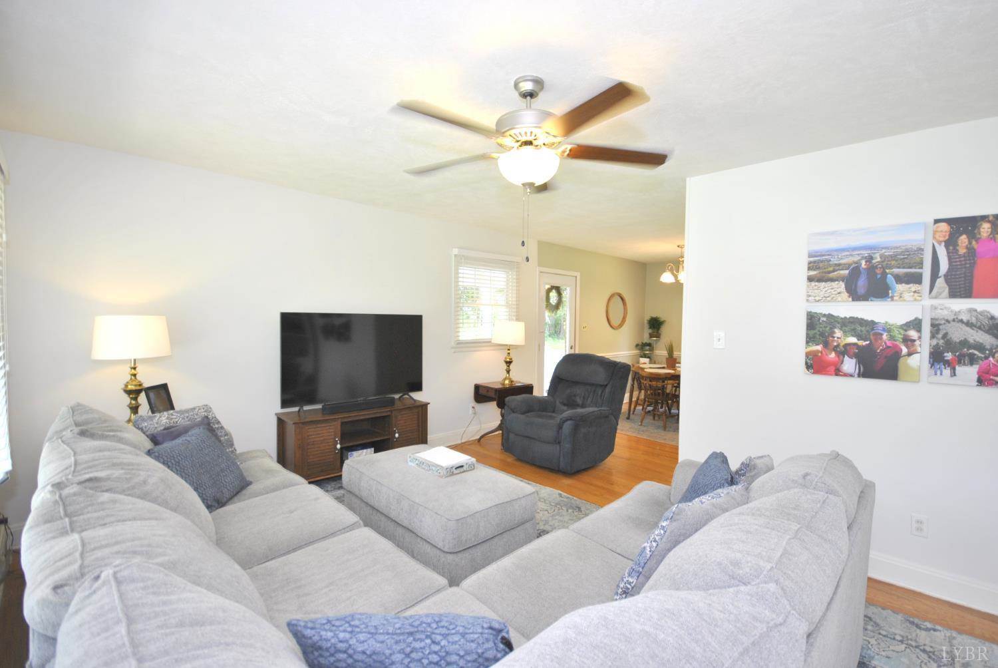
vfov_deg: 77.5
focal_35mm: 15
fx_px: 416
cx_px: 499
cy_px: 334
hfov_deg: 100.3
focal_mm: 10
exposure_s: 1/50
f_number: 4
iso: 200
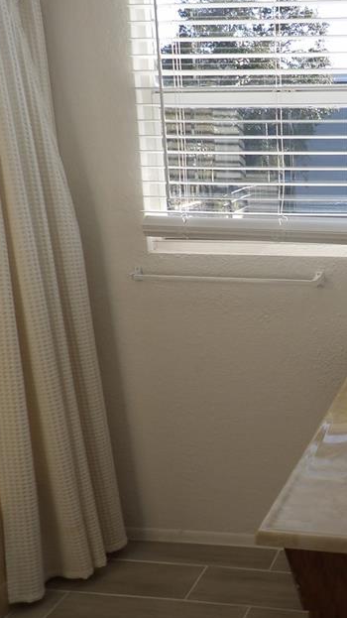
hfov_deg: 25.7
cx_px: 381
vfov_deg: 47.2
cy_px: 361
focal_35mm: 43
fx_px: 704
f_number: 3.2
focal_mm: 4.3
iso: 100
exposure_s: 1/172
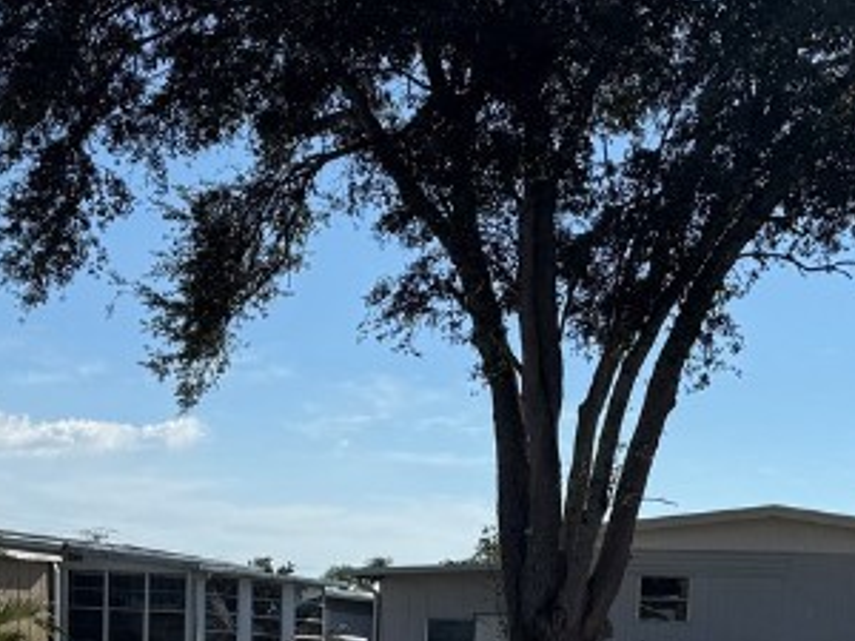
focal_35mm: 82
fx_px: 2025
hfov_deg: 23.7
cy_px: 892
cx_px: 576
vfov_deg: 16.7
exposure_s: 1/7092
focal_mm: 6.76
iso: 80
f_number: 1.78
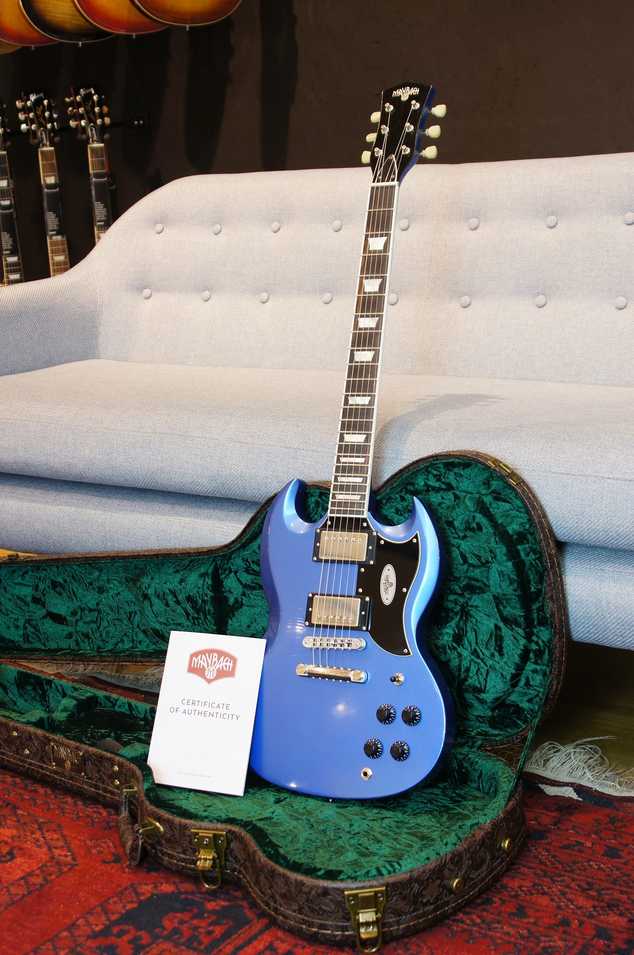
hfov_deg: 25.7
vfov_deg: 37.9
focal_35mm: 52
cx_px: 317
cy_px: 478
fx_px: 1390
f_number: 4.5
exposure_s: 1/5
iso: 100
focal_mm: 35
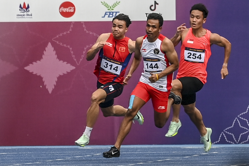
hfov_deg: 5.2
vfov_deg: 3.4
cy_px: 83
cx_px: 124
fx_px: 2766
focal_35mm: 400
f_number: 2.8
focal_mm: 400
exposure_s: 1/800
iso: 280
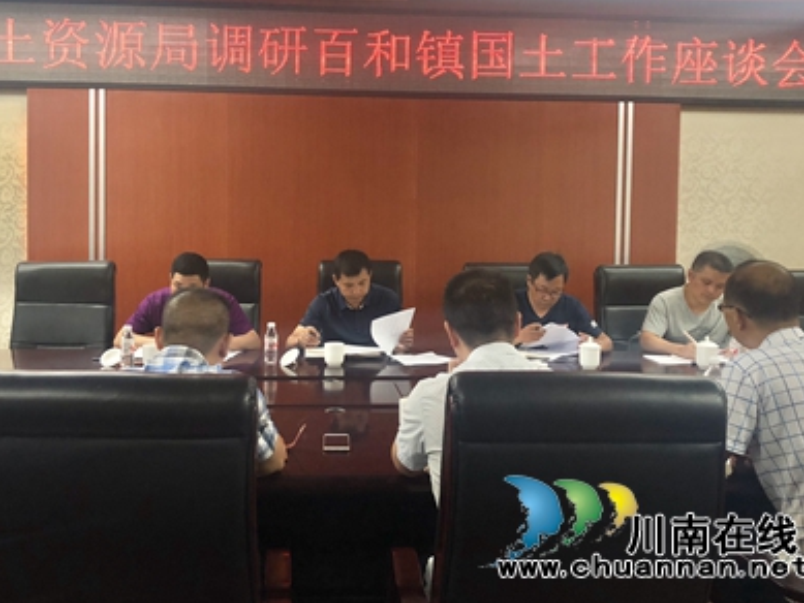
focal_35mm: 36
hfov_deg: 51.2
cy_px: 249
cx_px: 358
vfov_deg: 39.5
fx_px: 836
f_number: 1.8
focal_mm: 3.99
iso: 80
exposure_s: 1/17
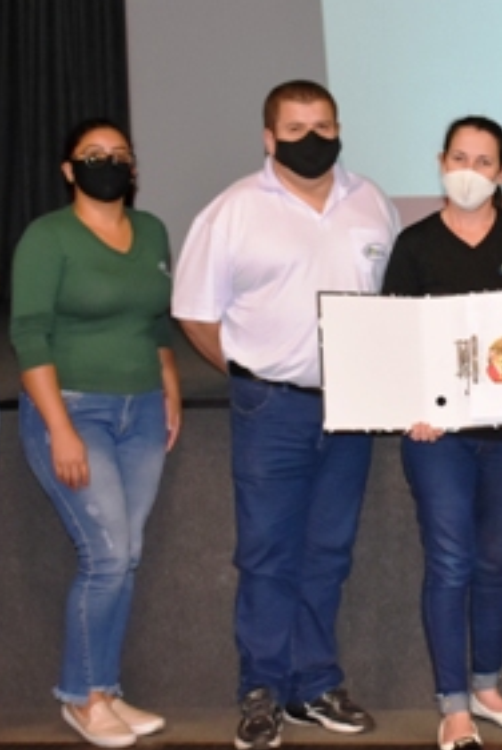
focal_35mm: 92
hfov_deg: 14.4
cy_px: 327
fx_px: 1922
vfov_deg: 22.1
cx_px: 601
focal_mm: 27
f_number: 4
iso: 900
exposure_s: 1/60
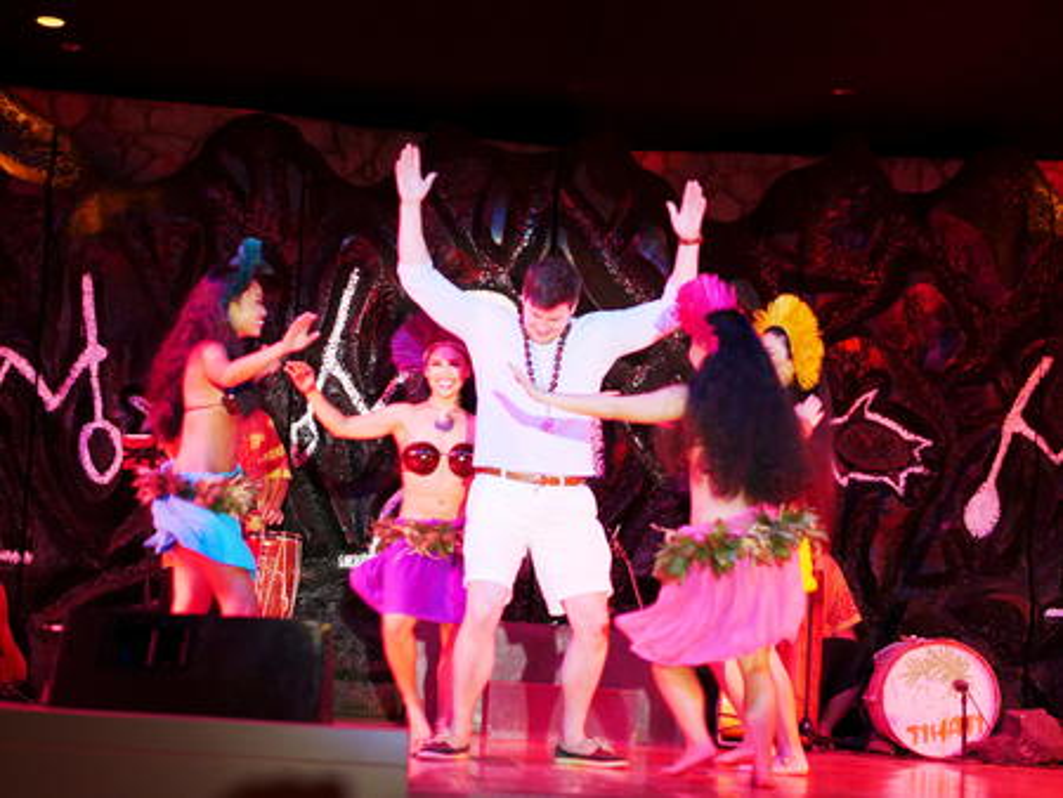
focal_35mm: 90
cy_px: 399
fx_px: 2765
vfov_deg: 16.4
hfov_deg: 21.8
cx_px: 532
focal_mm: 45
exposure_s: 1/100
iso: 1250
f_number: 1.8
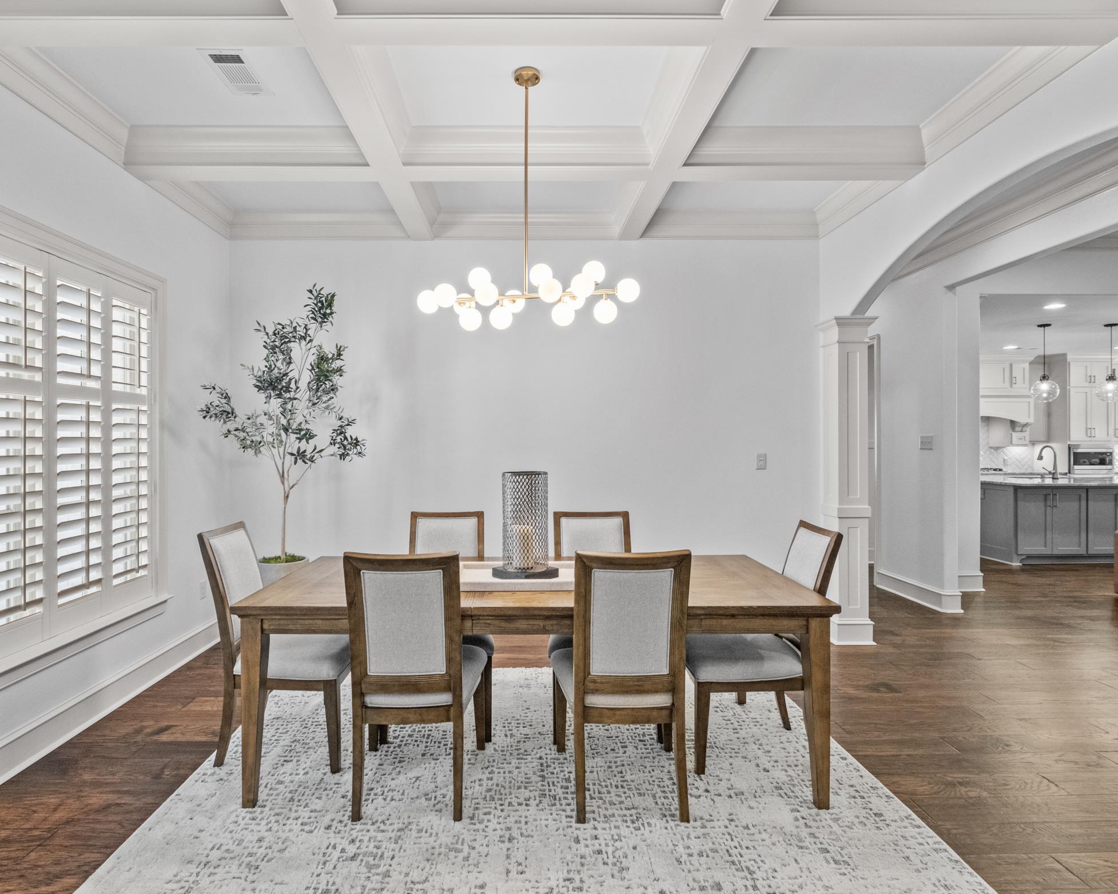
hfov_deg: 86.3
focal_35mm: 18
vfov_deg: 73.8
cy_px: 455
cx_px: 532
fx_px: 596
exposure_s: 1/5
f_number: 8
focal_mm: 10
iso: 800
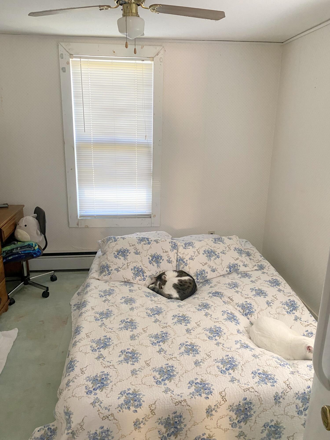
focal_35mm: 26
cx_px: 165
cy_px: 220
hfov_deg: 53.1
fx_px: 330
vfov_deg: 67.3
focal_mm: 4.25
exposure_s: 1/60
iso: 250
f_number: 1.8
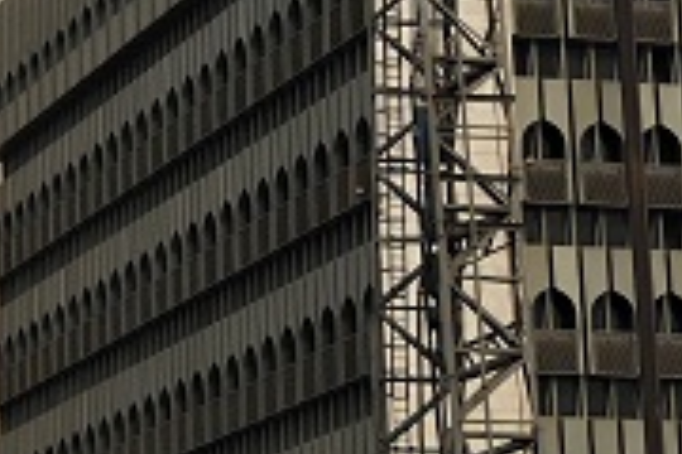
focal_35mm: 199
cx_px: -206
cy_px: -166
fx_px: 3770
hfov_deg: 10.1
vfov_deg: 6.8
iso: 100
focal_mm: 24
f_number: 8
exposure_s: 1/500
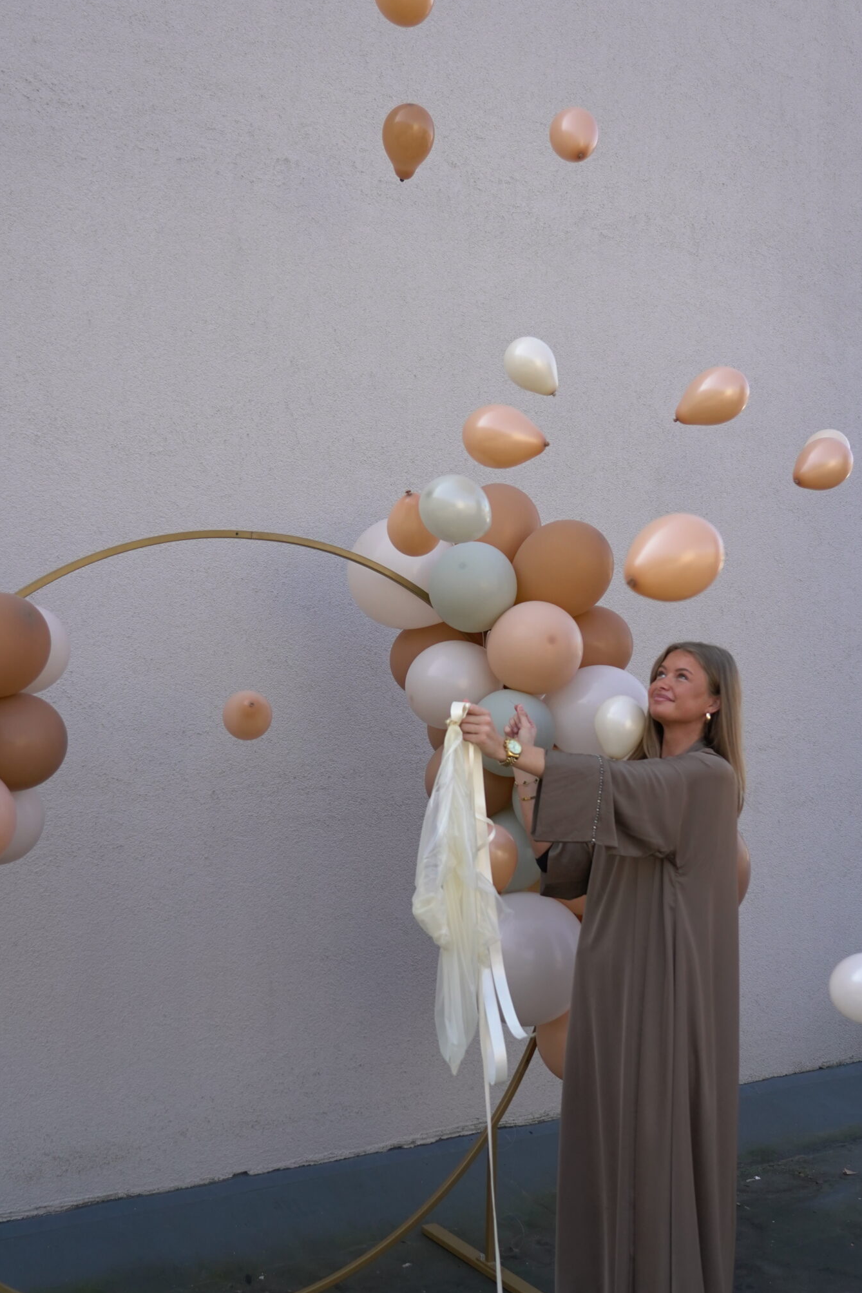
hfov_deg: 35.9
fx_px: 1328
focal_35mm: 37
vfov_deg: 51.9
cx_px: 415
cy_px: 671
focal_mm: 29
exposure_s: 1/2500
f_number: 4
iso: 1000
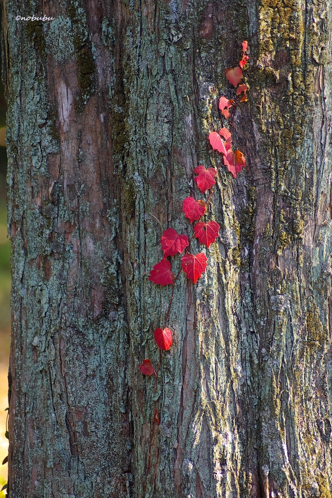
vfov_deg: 11.4
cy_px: 249
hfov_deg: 7.6
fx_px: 2489
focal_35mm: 180
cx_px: 166
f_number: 5
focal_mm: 120
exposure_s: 1/200
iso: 400
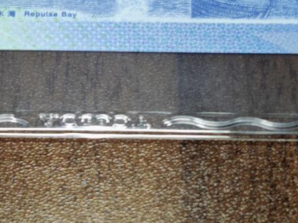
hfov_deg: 12.4
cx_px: 42
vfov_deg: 9.1
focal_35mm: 158
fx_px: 1360
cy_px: -120
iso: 100
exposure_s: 1/102
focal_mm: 5.85
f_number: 1.63
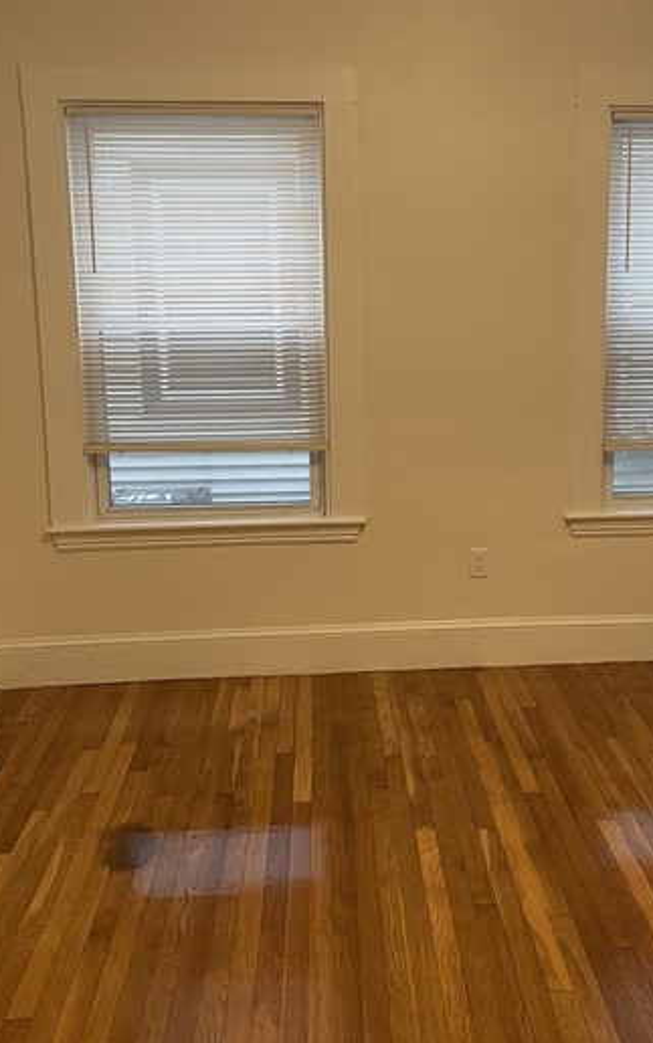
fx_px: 1166
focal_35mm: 41
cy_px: 499
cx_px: 439
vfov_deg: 48.2
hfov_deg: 31.0
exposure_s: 1/60
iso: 100
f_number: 1.6
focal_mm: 4.2
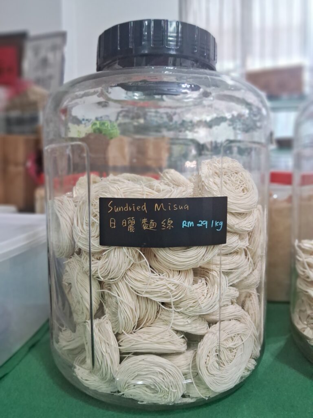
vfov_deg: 67.3
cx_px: 156
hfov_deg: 53.1
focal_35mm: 26
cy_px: 209
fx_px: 313
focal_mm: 3.98
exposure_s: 1/50
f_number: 1.8
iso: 500
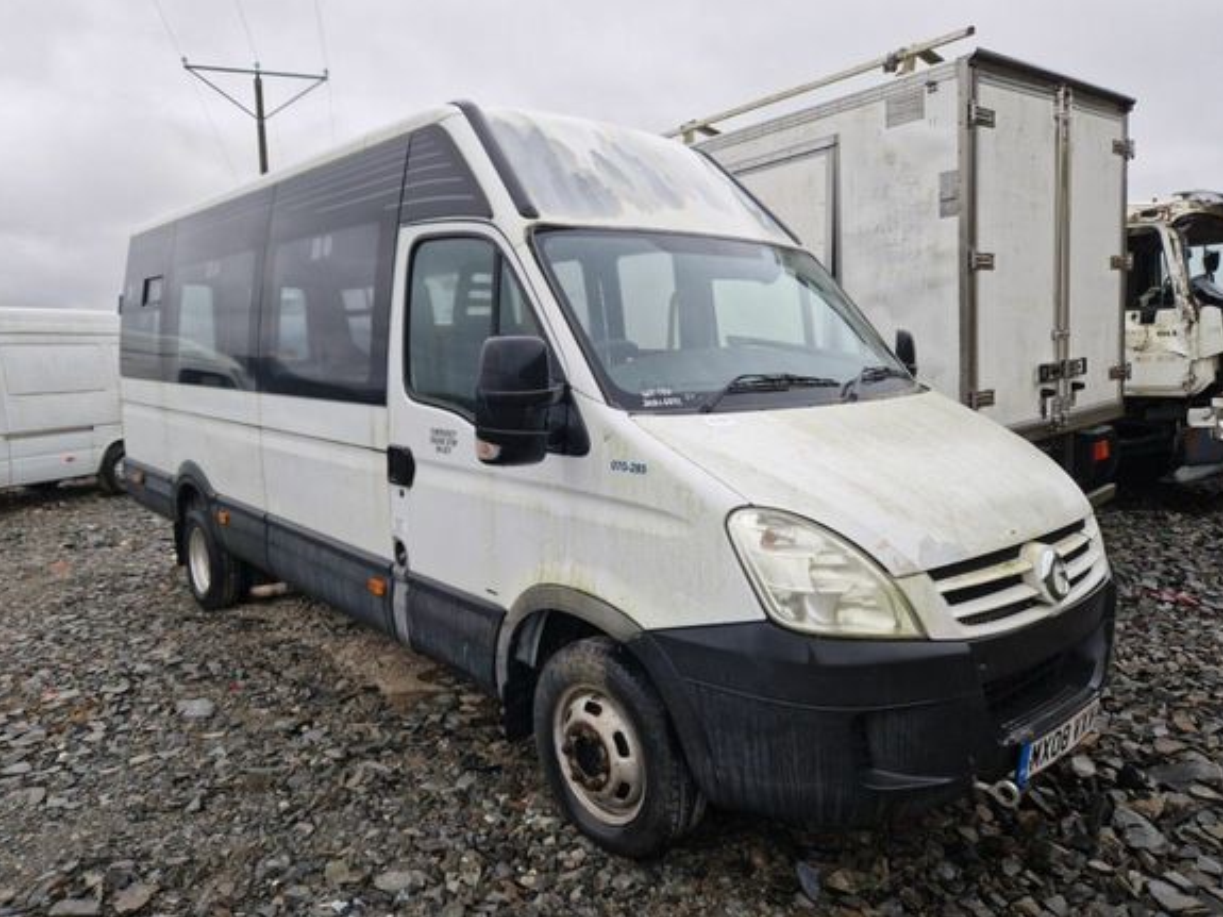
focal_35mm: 24
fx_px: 848
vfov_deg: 56.8
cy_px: 462
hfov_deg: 71.6
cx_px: 596
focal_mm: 5.4
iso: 50
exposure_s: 1/180
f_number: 1.8
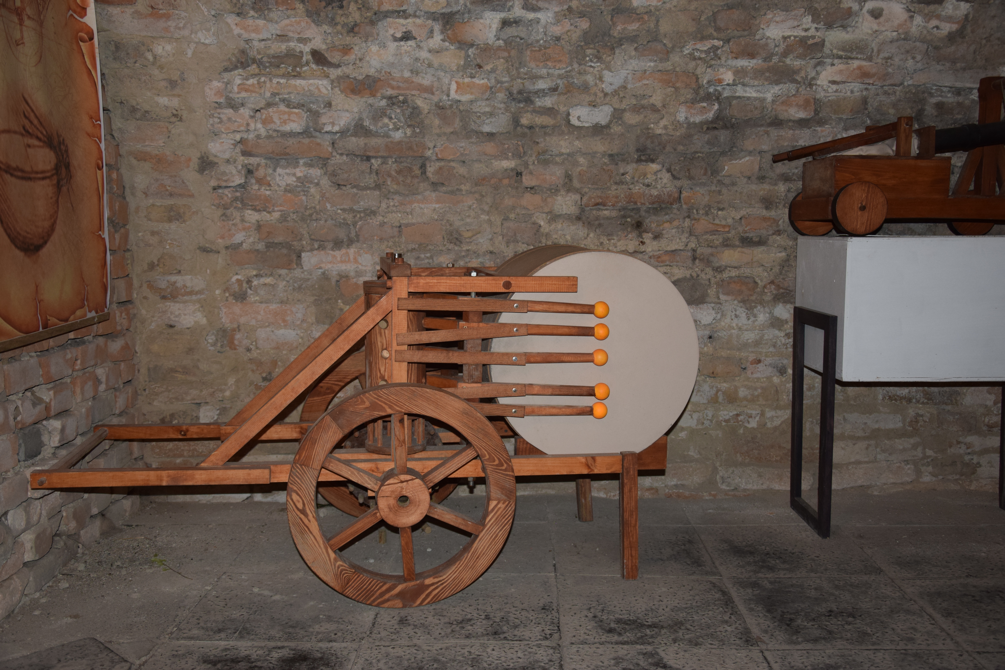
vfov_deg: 36.9
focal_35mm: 36
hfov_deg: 53.1
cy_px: 335
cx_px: 502
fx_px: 1005
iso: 800
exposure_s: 1/60
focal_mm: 24
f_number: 3.8
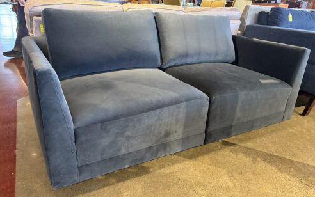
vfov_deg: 44.6
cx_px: 159
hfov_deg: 66.4
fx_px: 240
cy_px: 99
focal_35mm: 28
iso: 400
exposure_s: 1/60
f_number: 1.6
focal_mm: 5.96
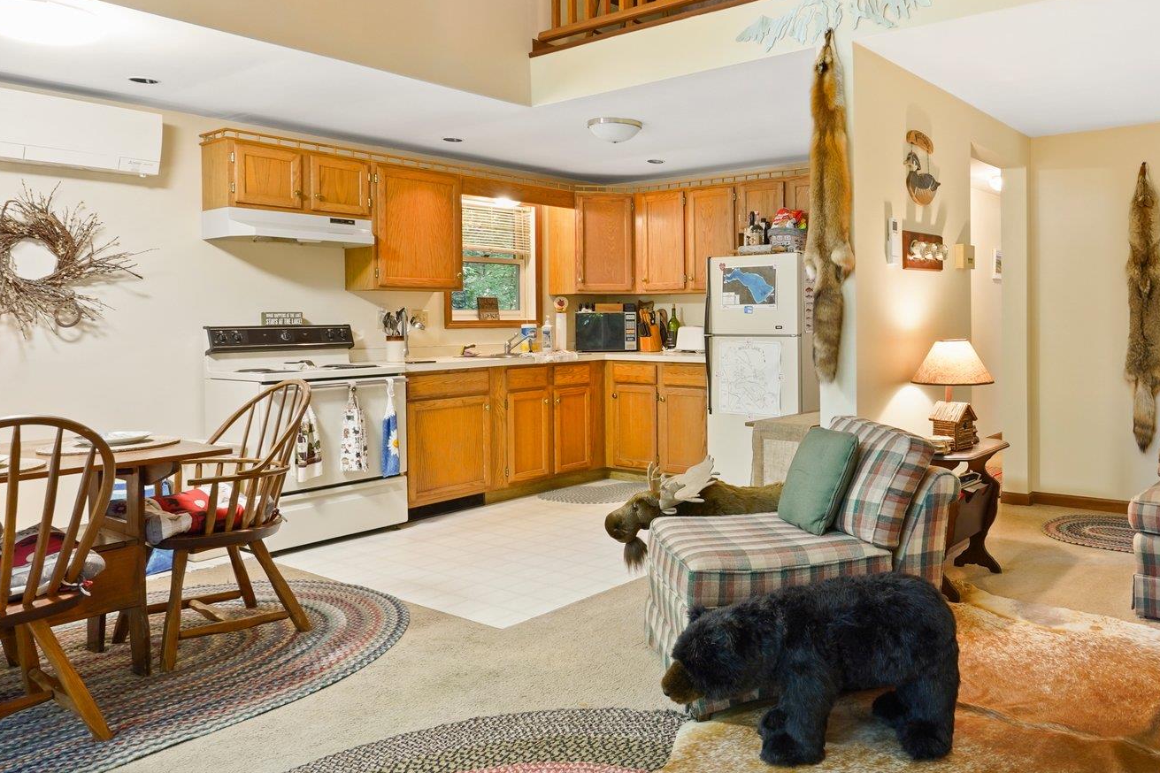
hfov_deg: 68.2
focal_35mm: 25
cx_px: 829
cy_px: 315
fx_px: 805
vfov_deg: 51.0
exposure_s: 1
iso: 320
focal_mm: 16
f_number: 9
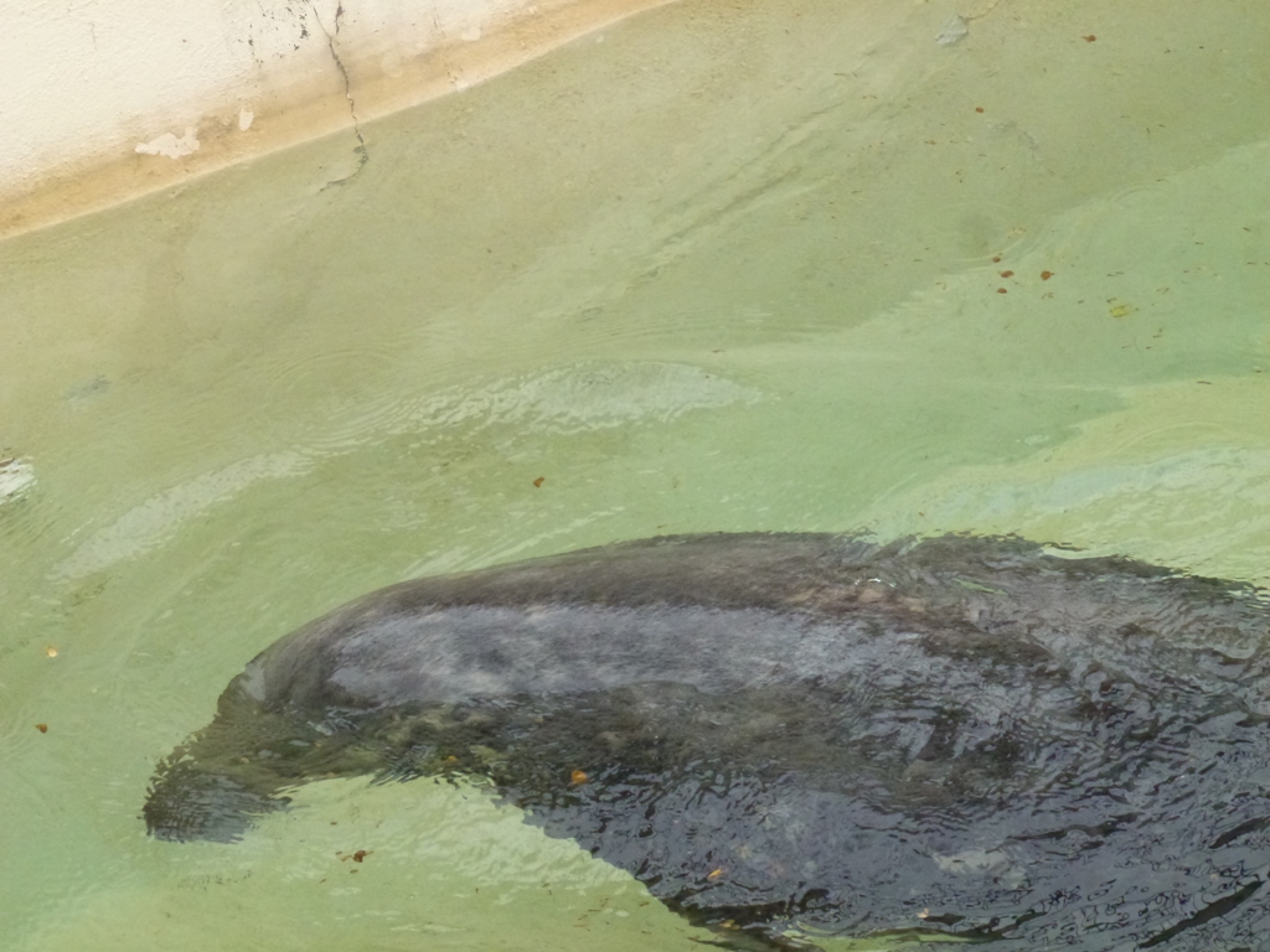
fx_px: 4439
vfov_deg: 12.2
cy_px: 476
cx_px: 635
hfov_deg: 16.3
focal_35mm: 121
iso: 640
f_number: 5.1
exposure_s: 1/320
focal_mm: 21.7
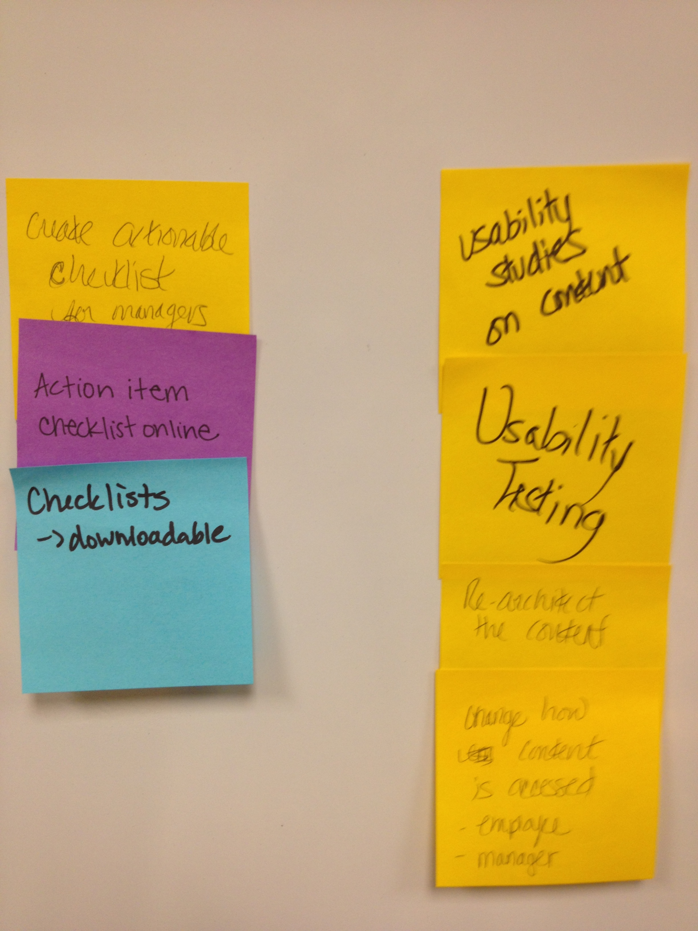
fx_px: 941
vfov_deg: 52.6
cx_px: 349
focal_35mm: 35
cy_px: 466
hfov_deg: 40.7
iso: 50
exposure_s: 1/20
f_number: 2.4
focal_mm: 4.28
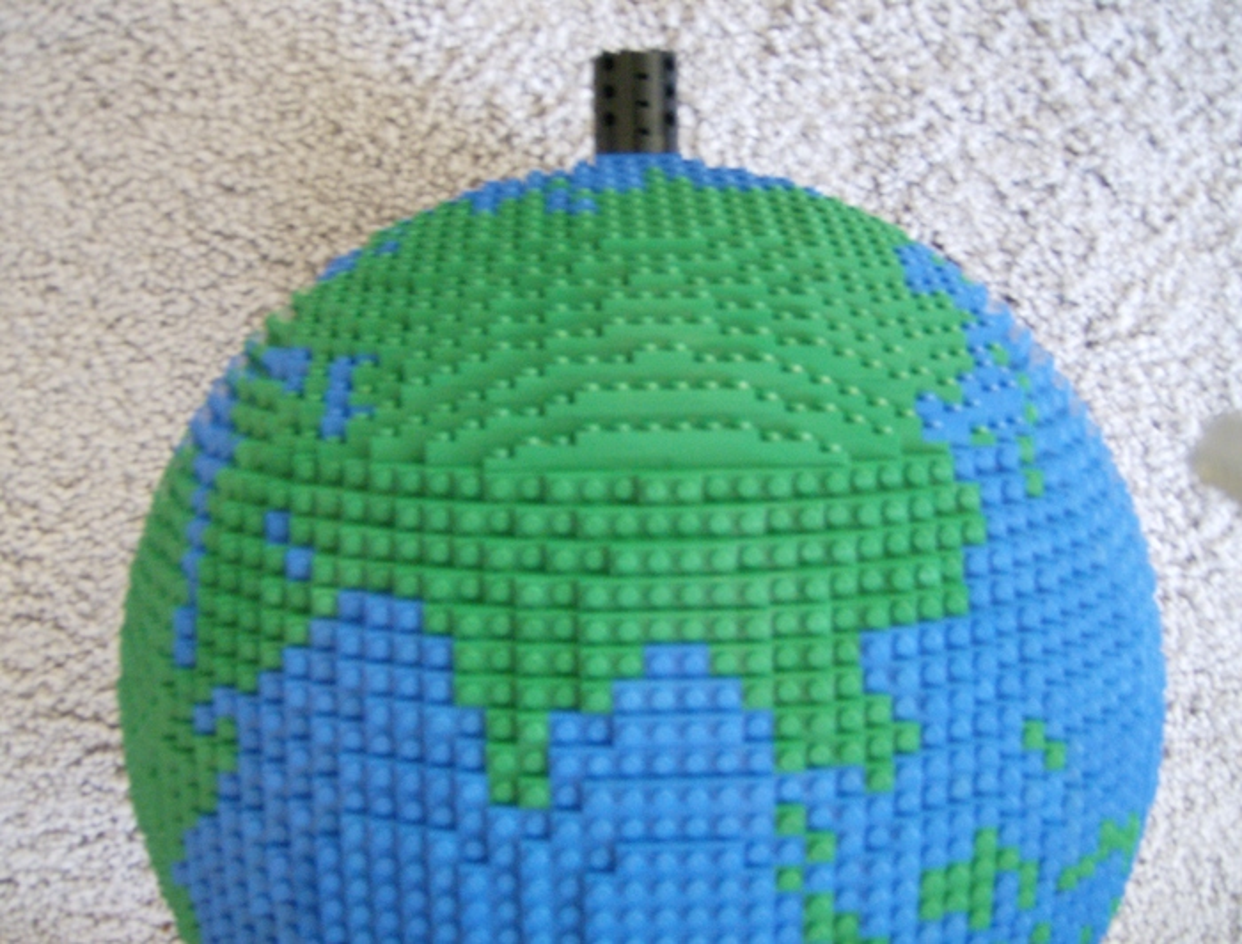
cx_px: 621
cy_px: 472
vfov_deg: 40.0
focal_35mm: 36
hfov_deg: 51.1
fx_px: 1298
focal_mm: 6
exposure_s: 1/10.2
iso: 200
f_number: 2.8
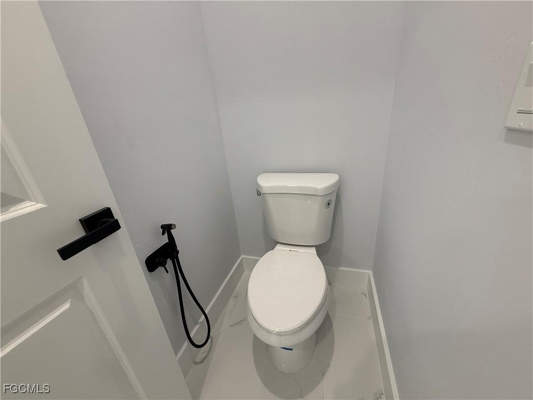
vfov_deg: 85.7
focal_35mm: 14
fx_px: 216
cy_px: 200
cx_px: 266
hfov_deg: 102.1
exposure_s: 1/120
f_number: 2.2
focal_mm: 2.22
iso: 320
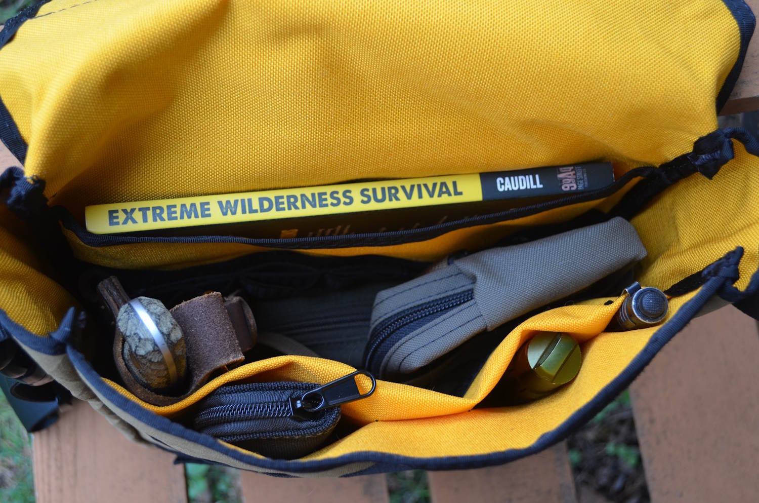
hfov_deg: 43.7
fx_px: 947
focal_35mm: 45
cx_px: 380
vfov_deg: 29.7
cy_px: 252
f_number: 4.5
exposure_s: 1/80
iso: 400
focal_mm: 30
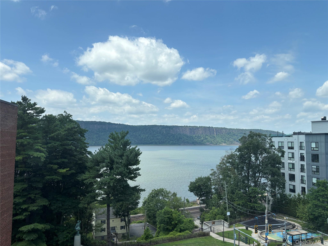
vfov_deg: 53.1
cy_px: 123
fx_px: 246
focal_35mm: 26
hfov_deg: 67.3
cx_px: 164
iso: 50
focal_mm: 5.96
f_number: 1.6
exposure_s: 1/2857
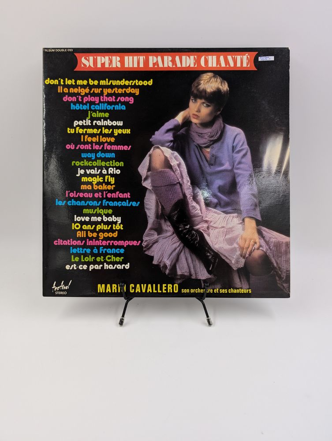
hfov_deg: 56.9
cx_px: 166
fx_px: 306
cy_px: 220
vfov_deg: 71.5
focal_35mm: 24
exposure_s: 1/39.9
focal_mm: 6.9
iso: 44
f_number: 1.68
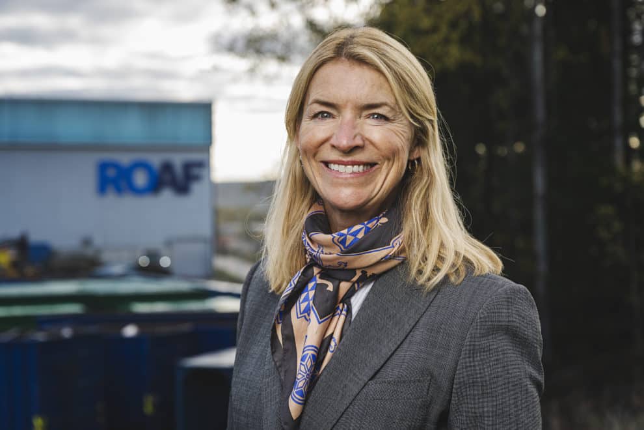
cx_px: 322
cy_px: 215
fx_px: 1252
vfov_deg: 19.5
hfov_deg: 28.8
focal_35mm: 70
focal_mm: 70
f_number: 5
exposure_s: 1/160
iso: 50
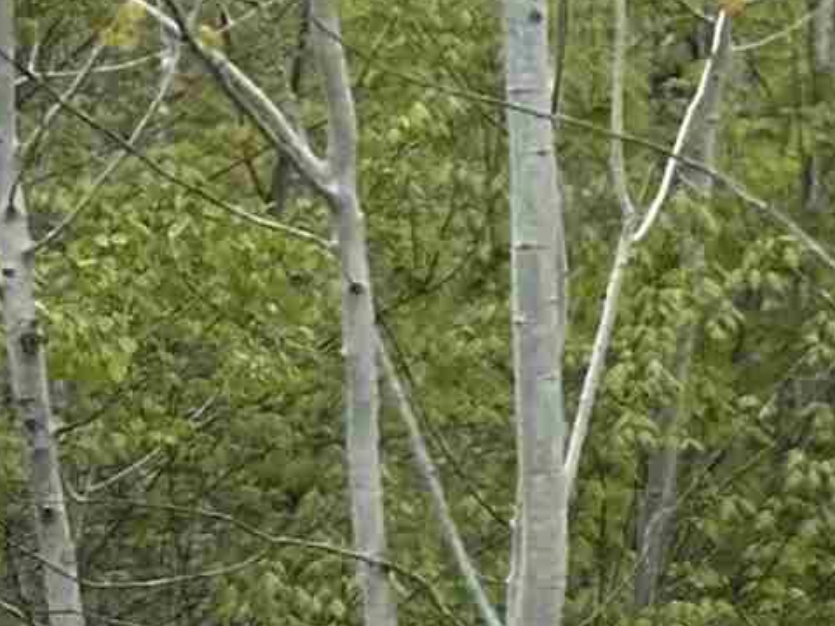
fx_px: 7428
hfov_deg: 6.2
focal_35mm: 308
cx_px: 1764
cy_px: -206
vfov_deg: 4.8
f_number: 1.78
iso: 64
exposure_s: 1/1242
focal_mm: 6.86
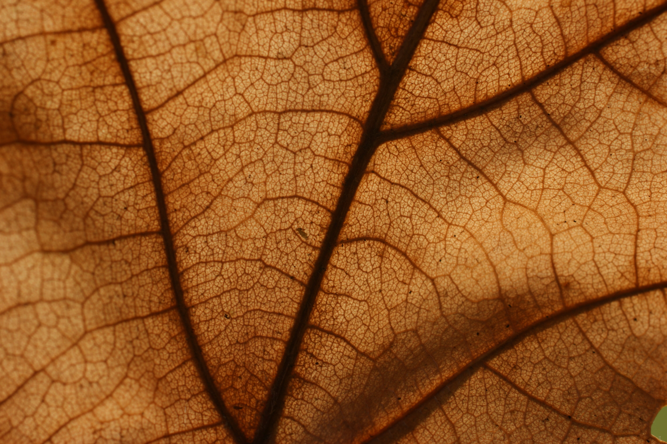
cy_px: 222
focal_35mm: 75
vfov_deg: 18.2
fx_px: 1389
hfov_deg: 27.0
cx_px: 334
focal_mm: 50
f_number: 9
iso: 100
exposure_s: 1/160
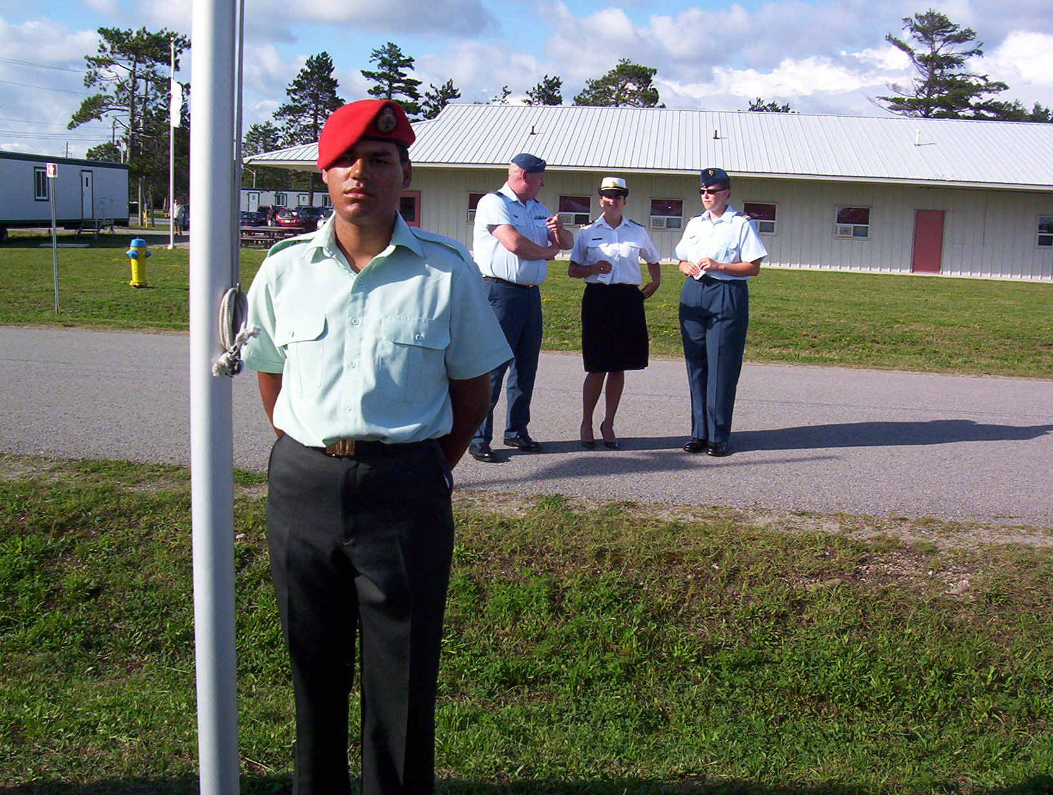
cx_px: 526
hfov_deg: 43.8
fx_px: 1311
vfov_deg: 33.7
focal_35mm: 43
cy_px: 398
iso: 100
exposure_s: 1/640
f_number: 5.17
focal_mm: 5.77
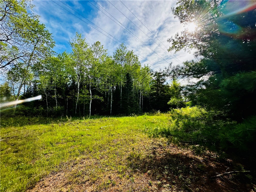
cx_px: 128
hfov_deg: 102.1
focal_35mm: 14
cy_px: 96
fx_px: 104
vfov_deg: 85.7
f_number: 2.2
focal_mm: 2.22
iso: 50
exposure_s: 1/2304
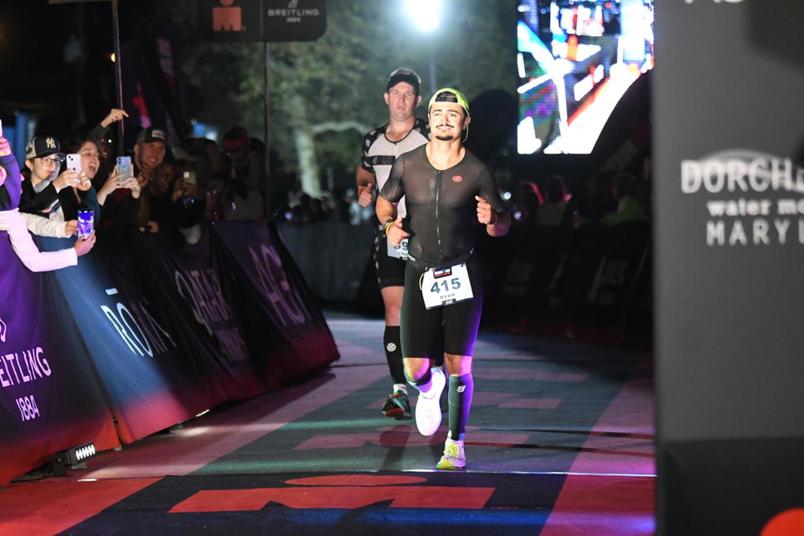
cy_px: 268
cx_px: 402
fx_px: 3685
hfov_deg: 12.5
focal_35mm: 165
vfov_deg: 8.3
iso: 6400
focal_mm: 110
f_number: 2.8
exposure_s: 1/500
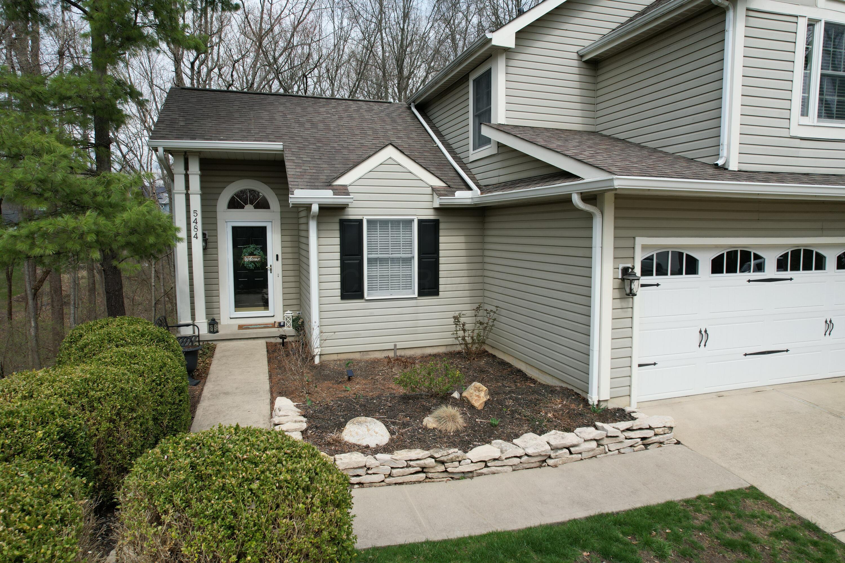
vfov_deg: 57.2
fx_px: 516
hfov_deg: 78.6
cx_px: 422
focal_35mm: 22
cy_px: 282
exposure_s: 1/1600
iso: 130
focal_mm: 8.38
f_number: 2.8
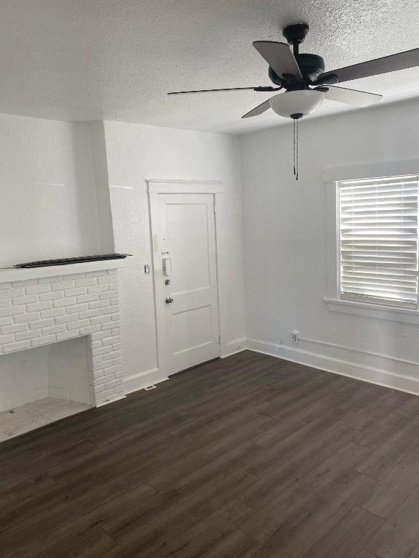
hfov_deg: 53.1
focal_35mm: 26
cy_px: 279
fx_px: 420
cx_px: 210
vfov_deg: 67.3
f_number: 1.8
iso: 100
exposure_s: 1/120
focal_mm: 4.25
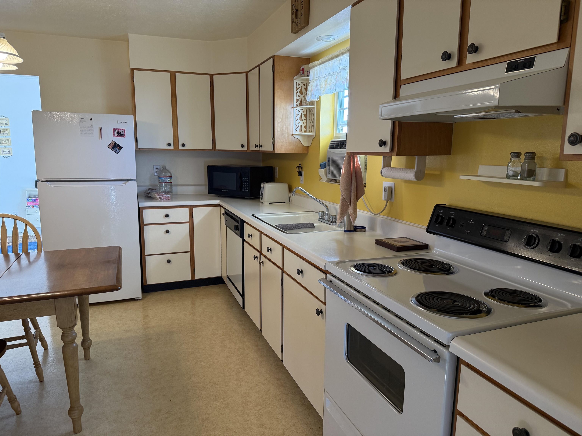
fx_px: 404
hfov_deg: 71.6
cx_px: 291
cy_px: 218
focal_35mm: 24
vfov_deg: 56.8
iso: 200
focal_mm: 6.76
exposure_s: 1/161
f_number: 1.78
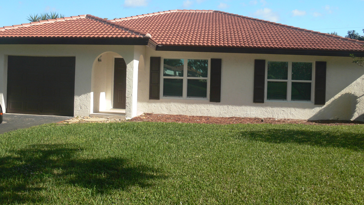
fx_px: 376
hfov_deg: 51.6
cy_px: 81
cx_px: 178
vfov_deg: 30.3
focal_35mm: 39
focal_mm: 7.4
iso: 80
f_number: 5.6
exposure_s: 1/125
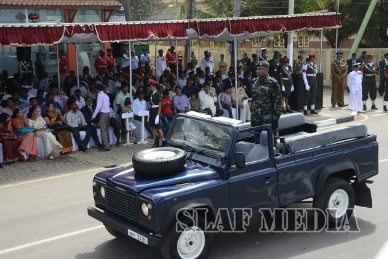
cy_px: 130
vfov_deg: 21.9
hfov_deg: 32.4
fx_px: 669
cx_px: 194
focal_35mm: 62
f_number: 9
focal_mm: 62
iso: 400
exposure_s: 1/320
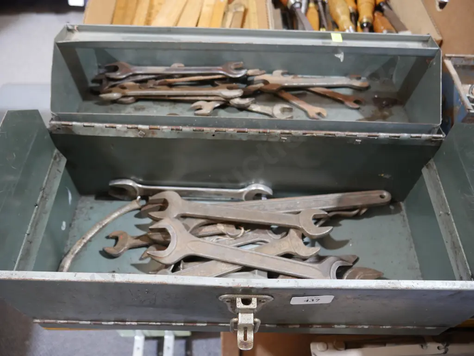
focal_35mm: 28
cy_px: 178
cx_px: 237
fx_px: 384
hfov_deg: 63.4
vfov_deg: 49.8
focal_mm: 14
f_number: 3.5
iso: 800
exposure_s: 1/60
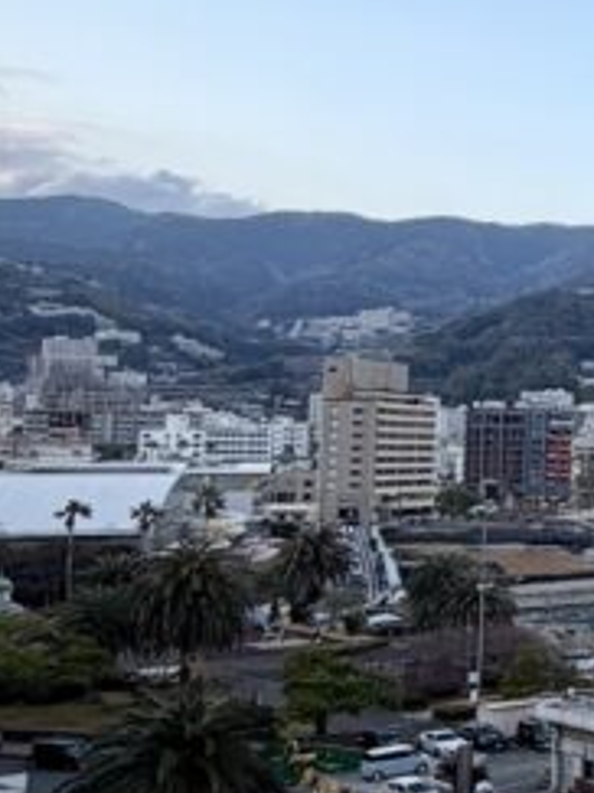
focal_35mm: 59
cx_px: 1146
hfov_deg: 18.1
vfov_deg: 32.7
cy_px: 365
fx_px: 1351
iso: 50
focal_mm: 2.22
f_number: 2.2
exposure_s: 1/502
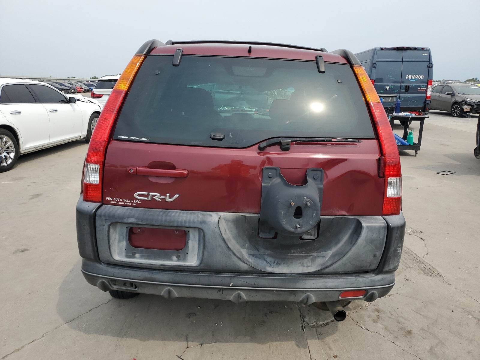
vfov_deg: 53.1
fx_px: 361
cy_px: 180
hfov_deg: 67.3
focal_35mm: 26
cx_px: 240
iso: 50
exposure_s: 1/2500
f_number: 1.5
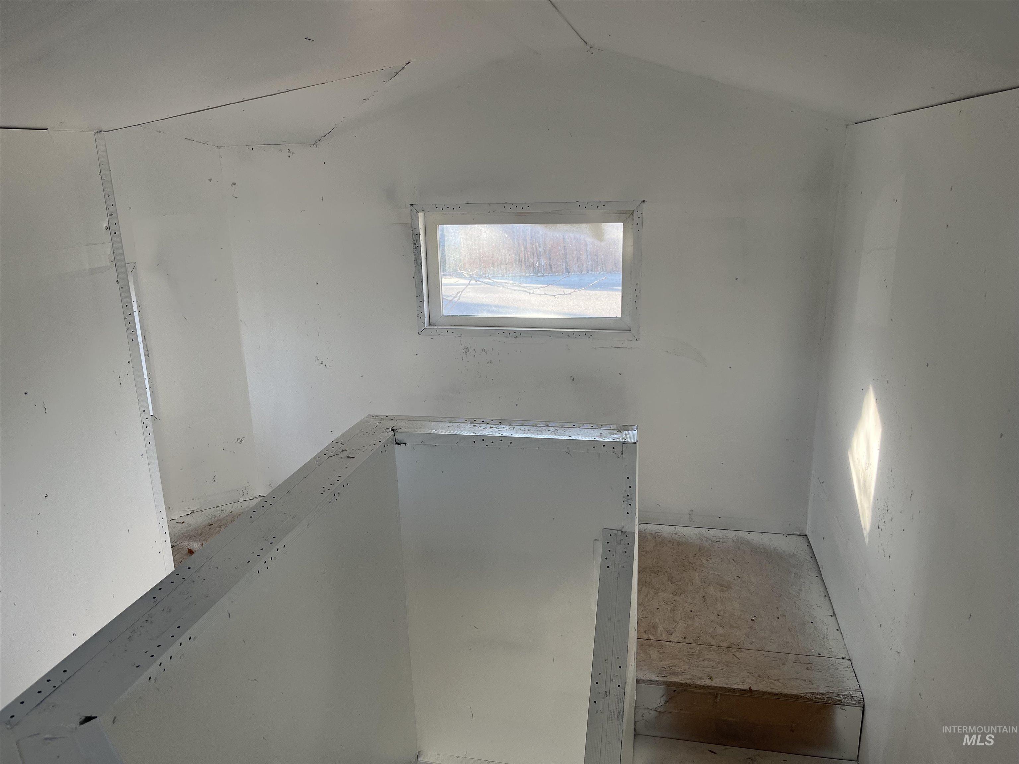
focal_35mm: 26
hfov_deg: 67.3
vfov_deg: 53.1
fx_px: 765
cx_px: 510
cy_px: 382
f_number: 1.6
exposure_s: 1/176
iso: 40
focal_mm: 5.1
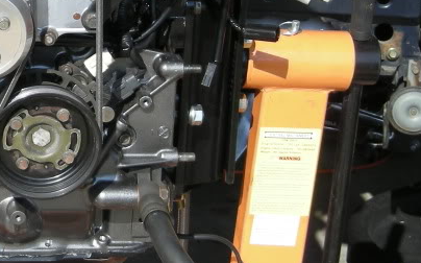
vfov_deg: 8.0
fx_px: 1881
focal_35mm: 164
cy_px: 10
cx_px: -41
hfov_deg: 12.6
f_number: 3.5
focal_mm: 9.9
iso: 50
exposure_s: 1/400
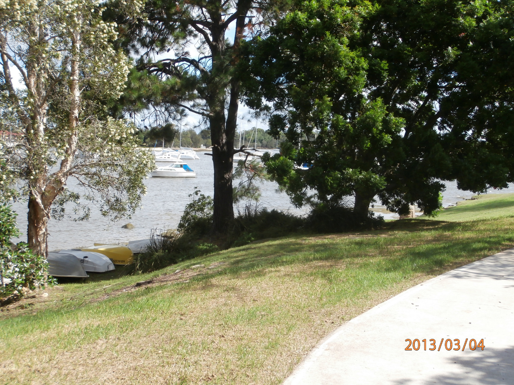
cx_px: 257
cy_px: 192
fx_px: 698
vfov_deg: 30.9
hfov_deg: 40.4
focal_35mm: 47
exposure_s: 1/400
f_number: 4.2
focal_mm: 8.29
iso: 100
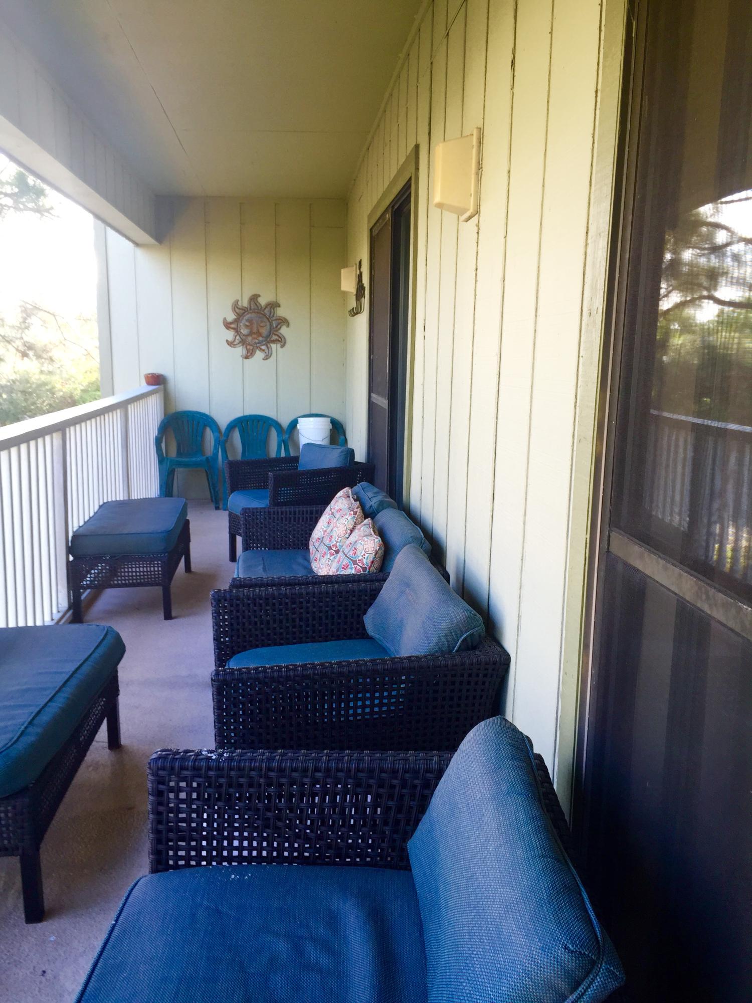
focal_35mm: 29
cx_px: 376
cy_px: 502
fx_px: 840
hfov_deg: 48.2
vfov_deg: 61.7
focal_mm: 4.15
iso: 40
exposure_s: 1/60
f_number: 2.2
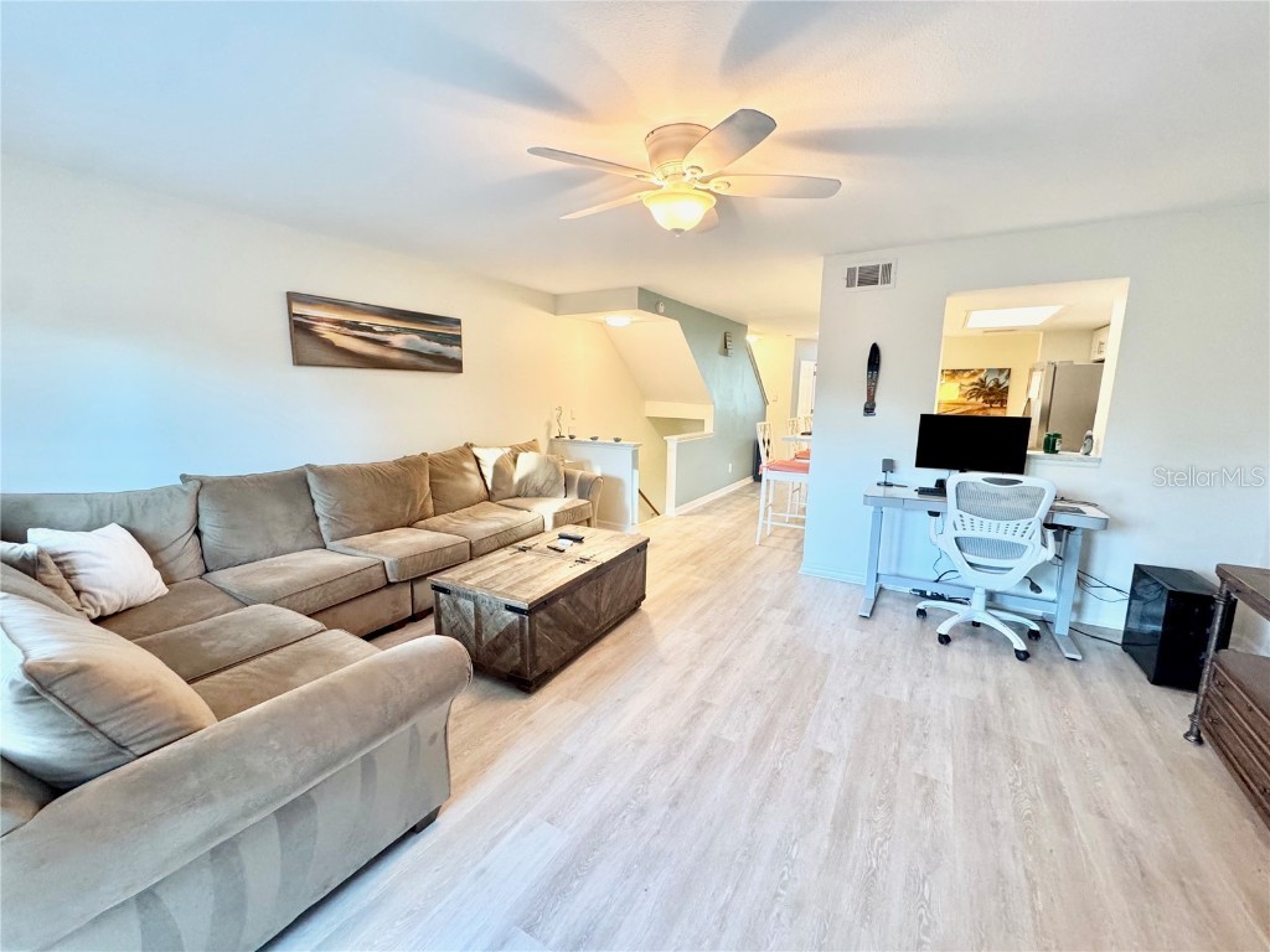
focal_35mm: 14
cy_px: 476
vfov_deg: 85.7
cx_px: 635
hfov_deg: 102.1
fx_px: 514
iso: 320
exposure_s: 1/60
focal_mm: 2.22
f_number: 2.2
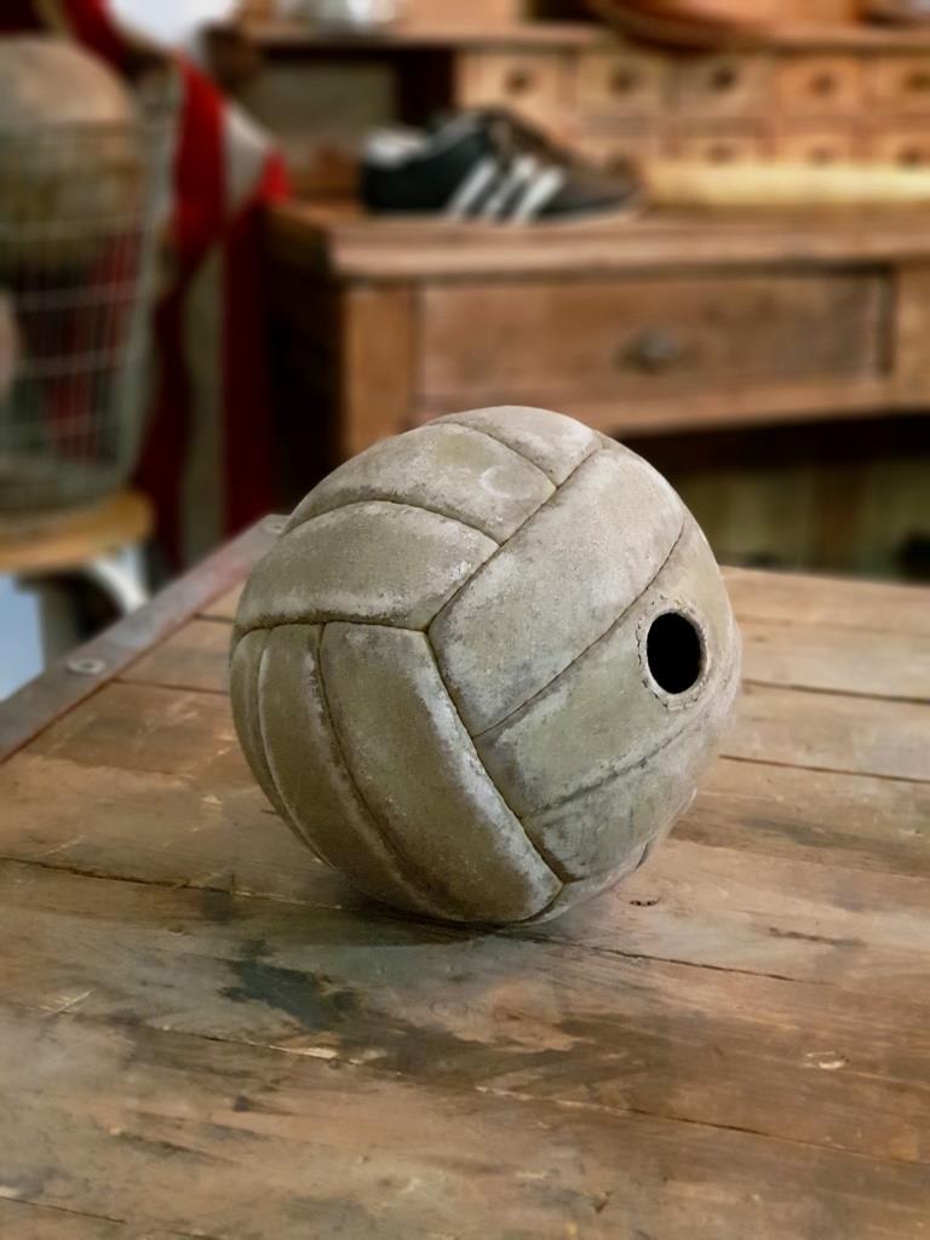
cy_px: 620
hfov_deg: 28.0
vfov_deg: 36.8
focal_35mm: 52
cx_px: 465
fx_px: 1863
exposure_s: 1/25
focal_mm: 6
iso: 1250
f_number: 2.4
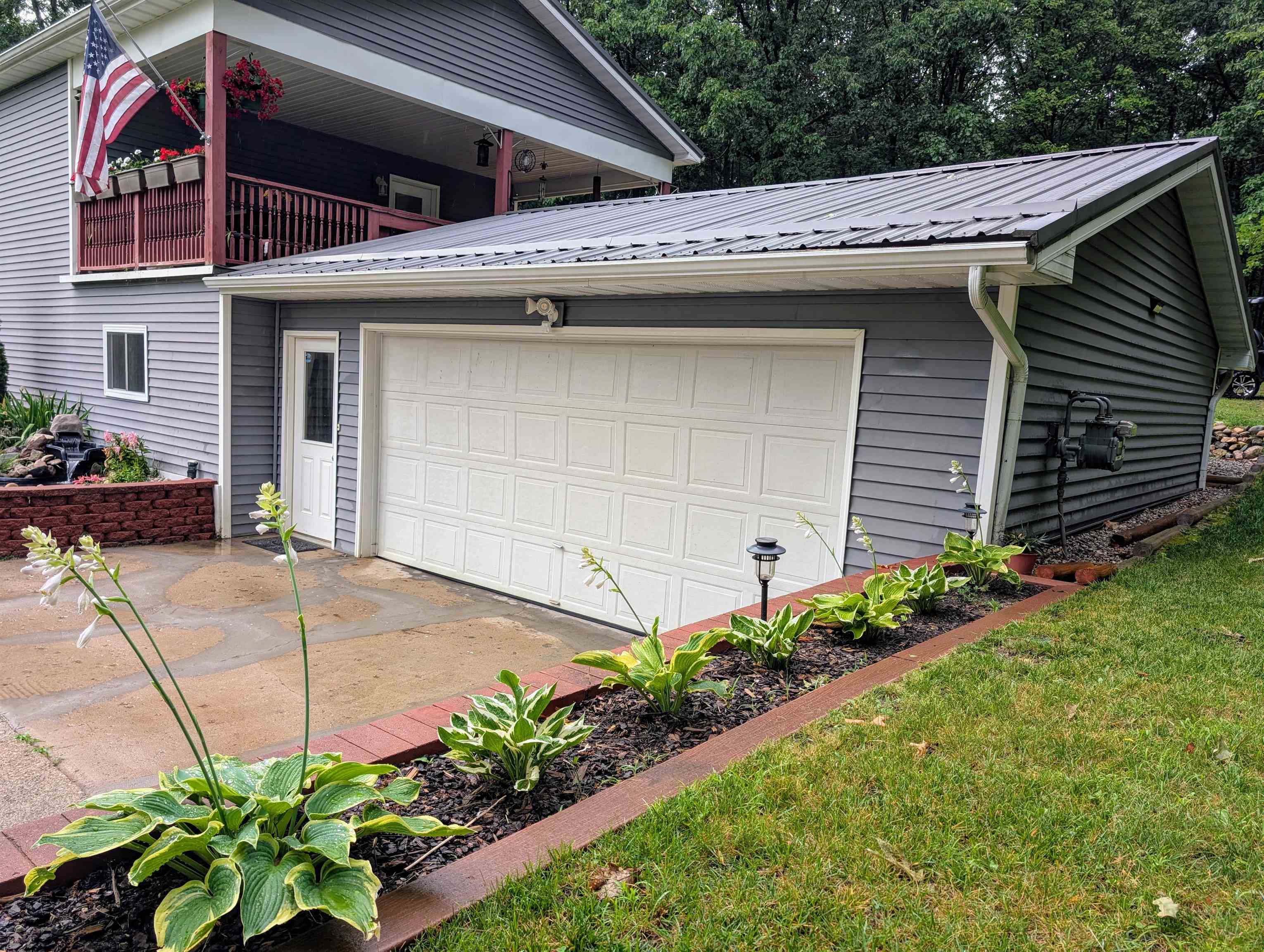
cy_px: 476
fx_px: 878
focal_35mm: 24
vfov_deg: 56.9
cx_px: 632
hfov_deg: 71.5
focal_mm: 6.9
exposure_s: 1/167
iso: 22
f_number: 1.68
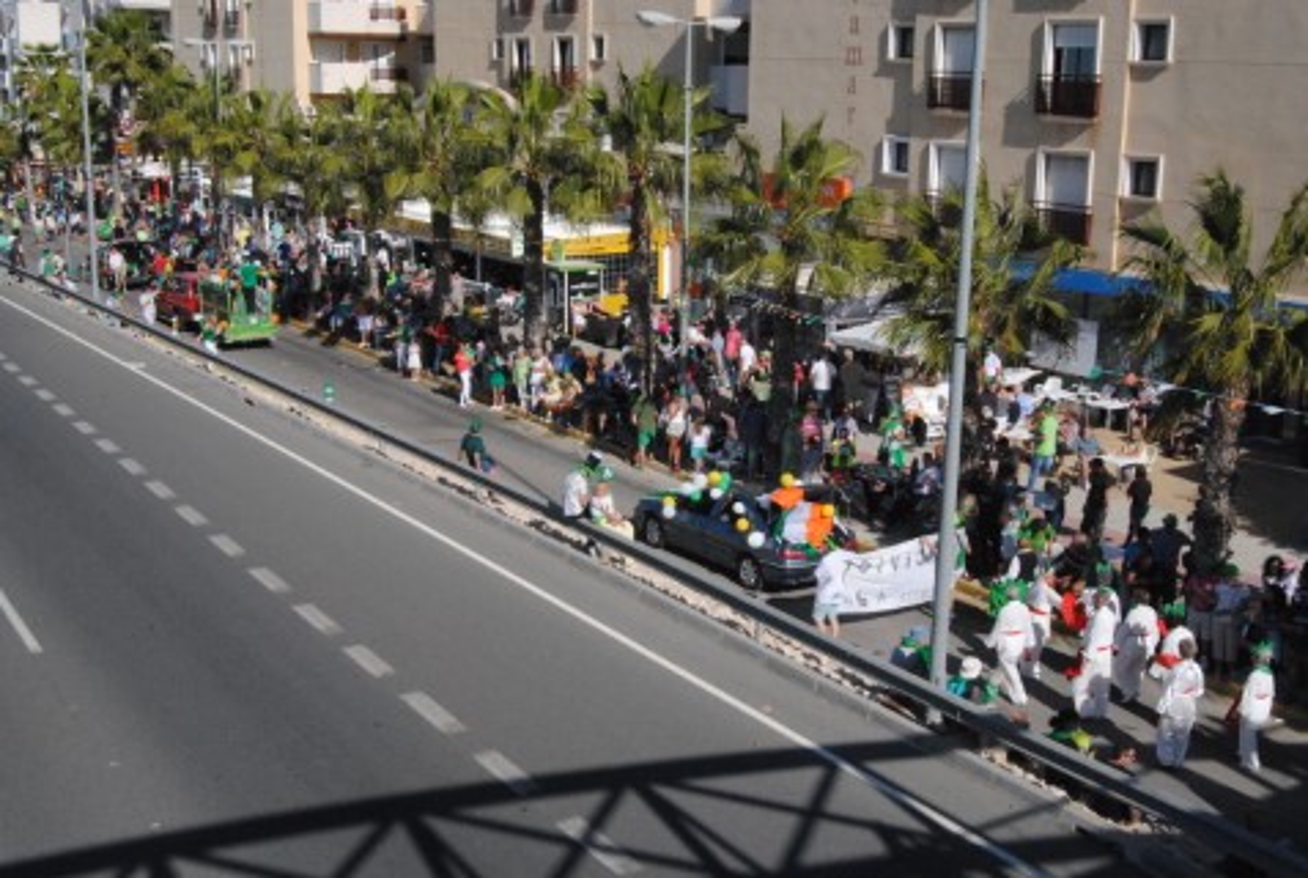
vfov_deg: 32.0
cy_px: 439
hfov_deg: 46.3
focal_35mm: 42
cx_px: 654
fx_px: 1529
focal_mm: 28
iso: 1600
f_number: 16
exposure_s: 1/1000
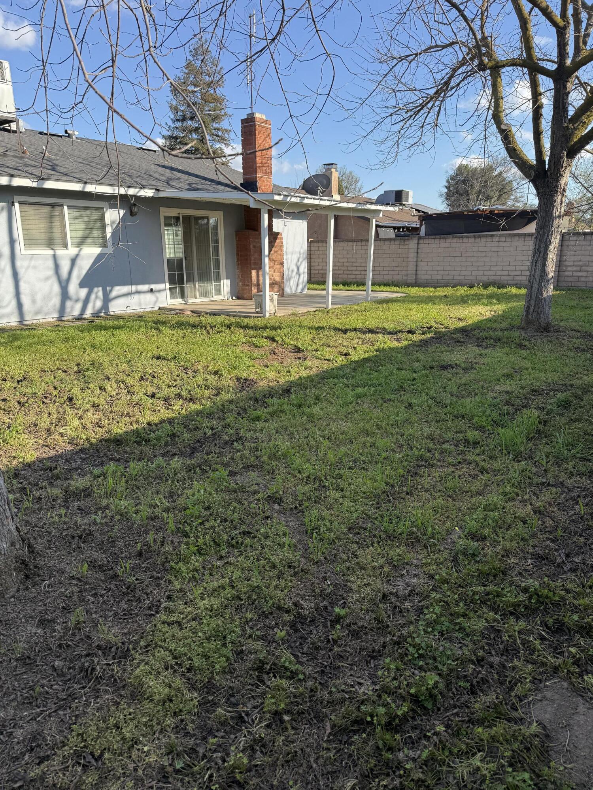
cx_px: 296
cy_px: 395
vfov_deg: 71.6
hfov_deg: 56.8
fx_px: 548
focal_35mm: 24
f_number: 1.78
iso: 80
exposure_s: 1/1464
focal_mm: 6.76
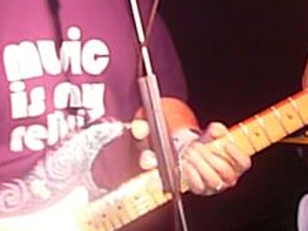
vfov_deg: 14.5
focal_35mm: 100
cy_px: -18
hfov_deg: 19.5
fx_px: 890
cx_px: 227
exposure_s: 1/30
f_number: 2.8
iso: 800
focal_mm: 5.2
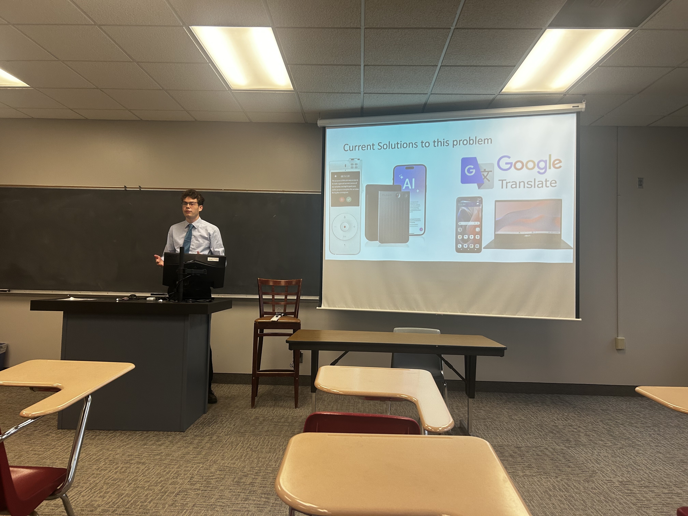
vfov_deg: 53.1
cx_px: 344
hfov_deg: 67.3
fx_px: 517
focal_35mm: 26
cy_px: 258
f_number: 1.5
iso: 125
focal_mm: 5.7
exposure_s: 1/120
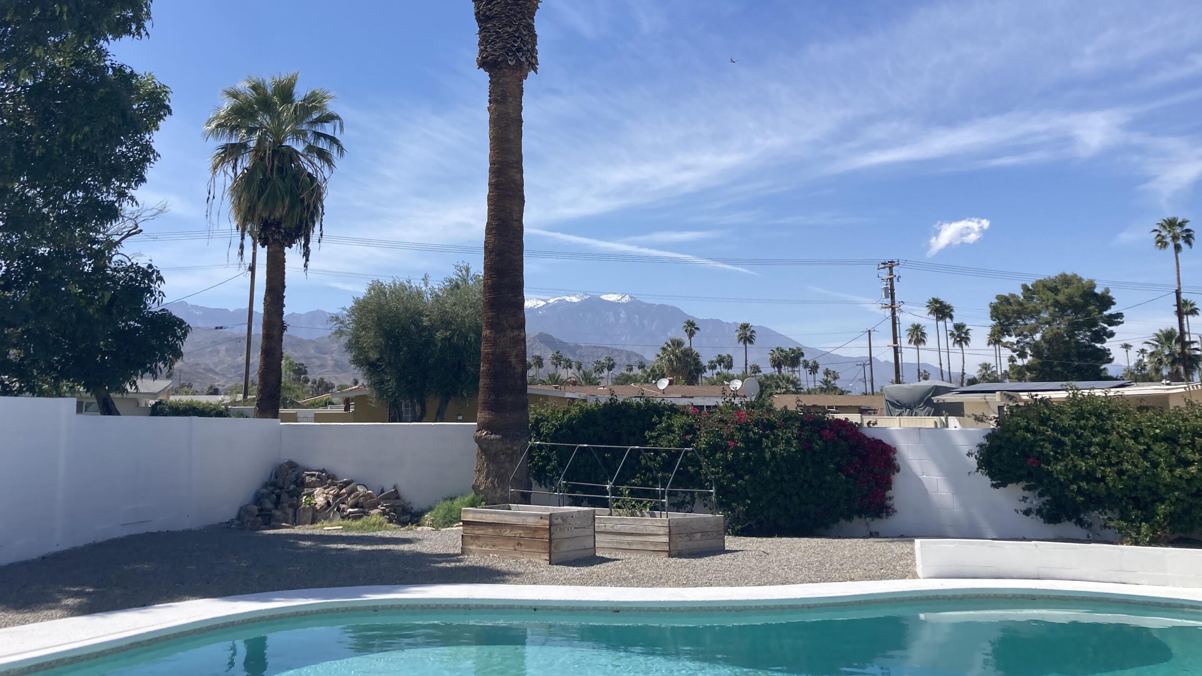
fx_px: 1116
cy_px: 177
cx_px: 518
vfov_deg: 33.1
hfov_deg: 56.4
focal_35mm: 35
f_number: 1.8
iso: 20
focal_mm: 3.99
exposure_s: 1/3003
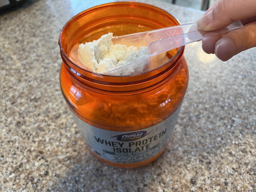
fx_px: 192
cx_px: 128
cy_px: 96
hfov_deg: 67.3
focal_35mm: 26
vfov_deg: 53.1
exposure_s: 1/60
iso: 250
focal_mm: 5.1
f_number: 1.6
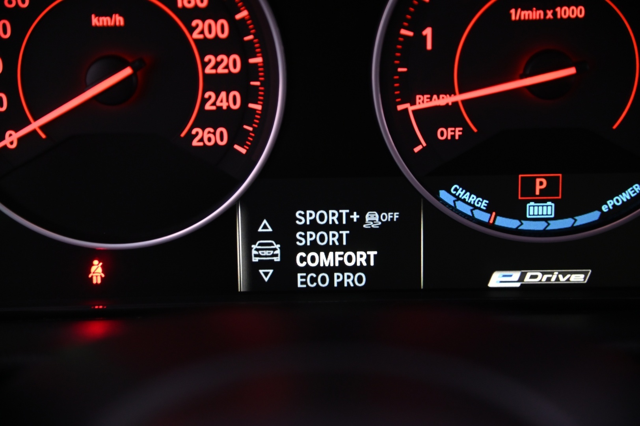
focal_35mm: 86
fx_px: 1528
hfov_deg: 23.7
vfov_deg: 15.9
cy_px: 213
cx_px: 320
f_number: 4
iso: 2000
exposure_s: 1/20
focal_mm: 86
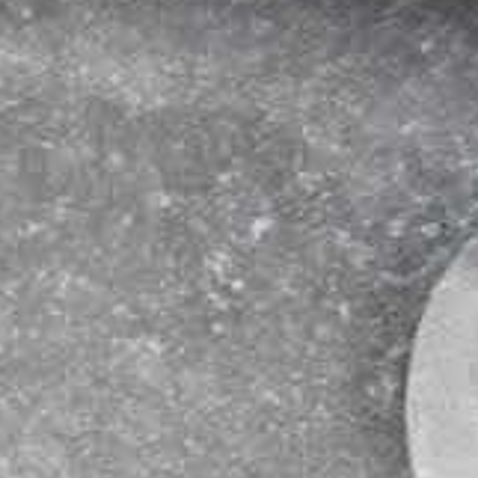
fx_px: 2453
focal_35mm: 157
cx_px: -386
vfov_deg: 10.3
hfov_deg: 10.5
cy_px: 956
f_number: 3.3
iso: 320
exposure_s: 1/30
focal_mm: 4.7
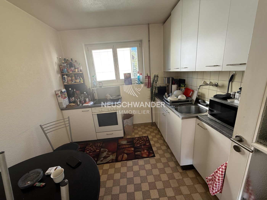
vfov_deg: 85.7
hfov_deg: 102.1
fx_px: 108
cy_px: 100
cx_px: 134
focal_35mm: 14
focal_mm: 2.22
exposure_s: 1/99
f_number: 2.2
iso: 125
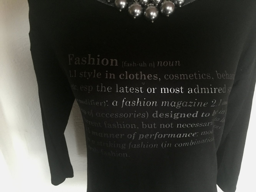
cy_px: 96
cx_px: 128
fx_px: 214
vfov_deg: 48.2
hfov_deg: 61.7
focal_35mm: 29
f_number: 2.2
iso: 640
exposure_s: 1/15
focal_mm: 4.15
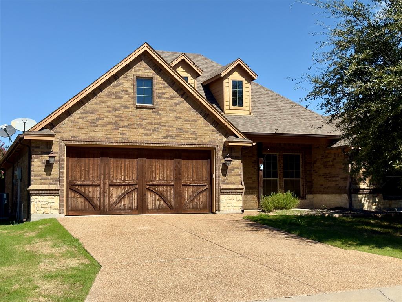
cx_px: 201
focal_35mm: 48
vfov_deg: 30.3
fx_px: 557
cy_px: 151
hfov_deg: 39.7
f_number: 1.78
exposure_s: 1/3817
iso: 64
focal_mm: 6.76
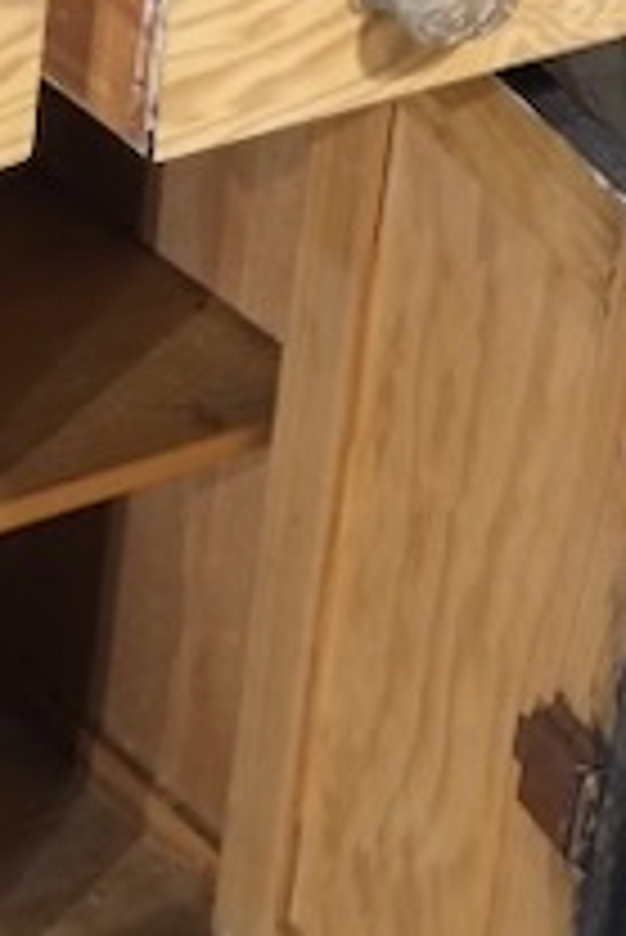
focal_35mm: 153
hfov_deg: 8.8
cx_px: -230
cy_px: 351
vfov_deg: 13.4
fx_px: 3984
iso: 3200
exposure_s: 1/125
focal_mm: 35
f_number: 4
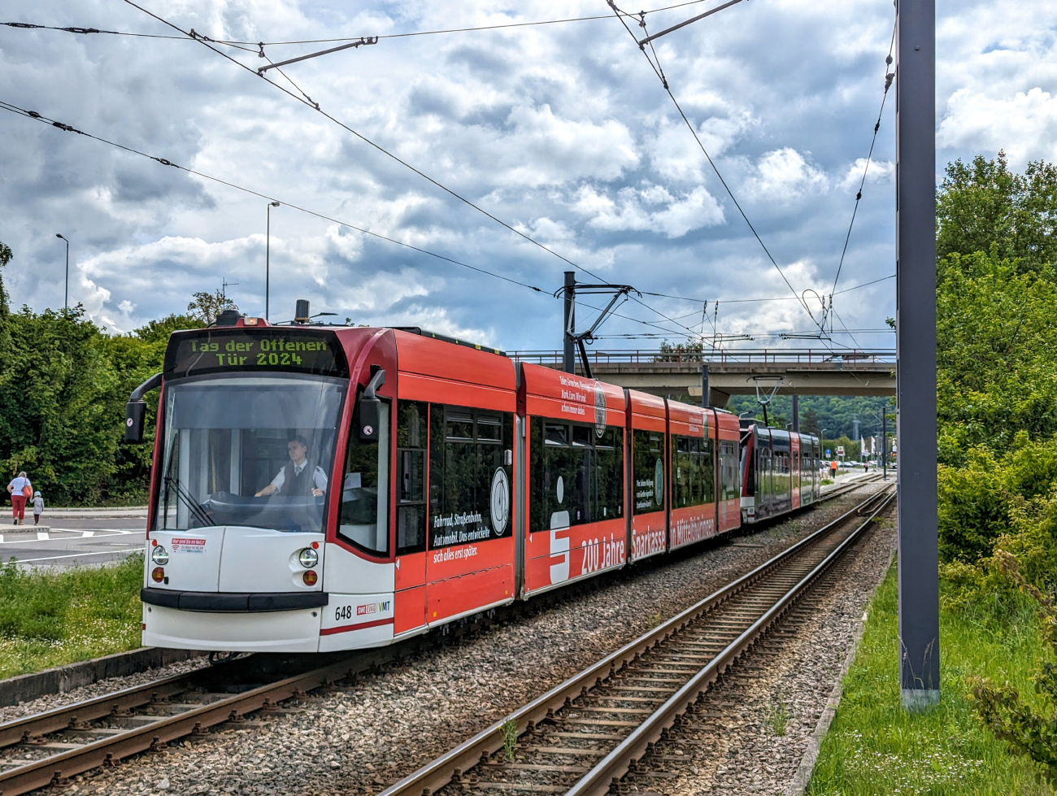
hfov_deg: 39.6
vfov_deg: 30.3
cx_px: 528
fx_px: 1468
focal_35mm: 48
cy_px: 398
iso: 47
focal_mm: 6.81
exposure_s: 1/3448
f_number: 1.85
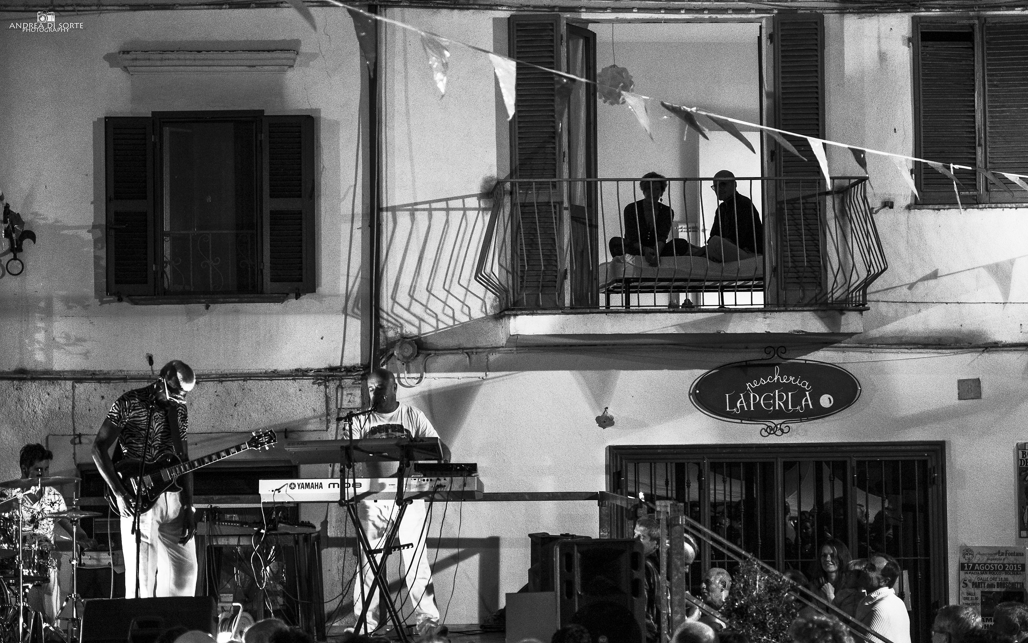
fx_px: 2382
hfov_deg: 24.4
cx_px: 516
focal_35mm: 85
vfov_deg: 15.4
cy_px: 342
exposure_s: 1/180
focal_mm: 55
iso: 1600
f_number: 2.8
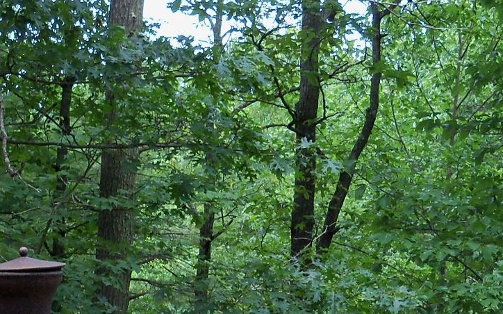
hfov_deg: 19.8
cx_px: 163
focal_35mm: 105
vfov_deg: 12.2
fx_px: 1439
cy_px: 364
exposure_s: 1/100
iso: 80
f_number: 3.5
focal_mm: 6.2
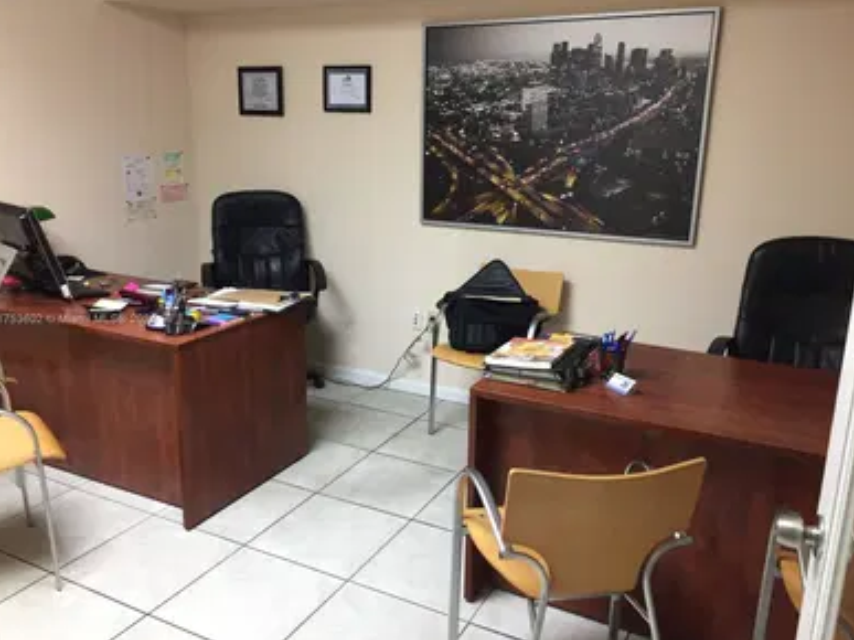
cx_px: 421
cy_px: 320
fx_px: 740
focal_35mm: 30
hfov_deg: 60.0
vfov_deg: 46.8
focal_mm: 4.15
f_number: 2.2
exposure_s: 1/30
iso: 64
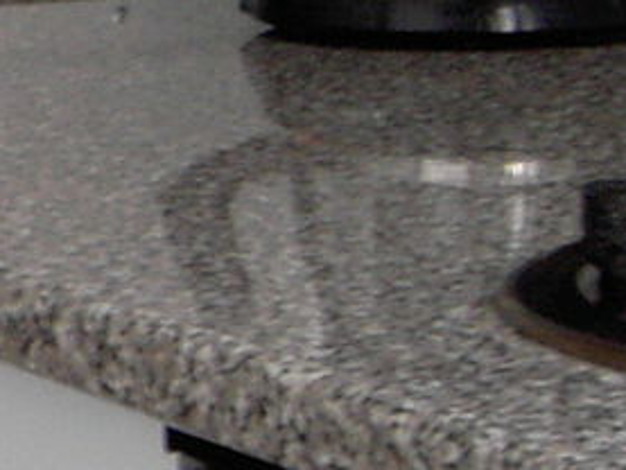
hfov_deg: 9.2
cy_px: -705
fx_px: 3655
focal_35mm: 202
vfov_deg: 6.9
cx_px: -581
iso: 200
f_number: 2.8
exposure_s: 1/20
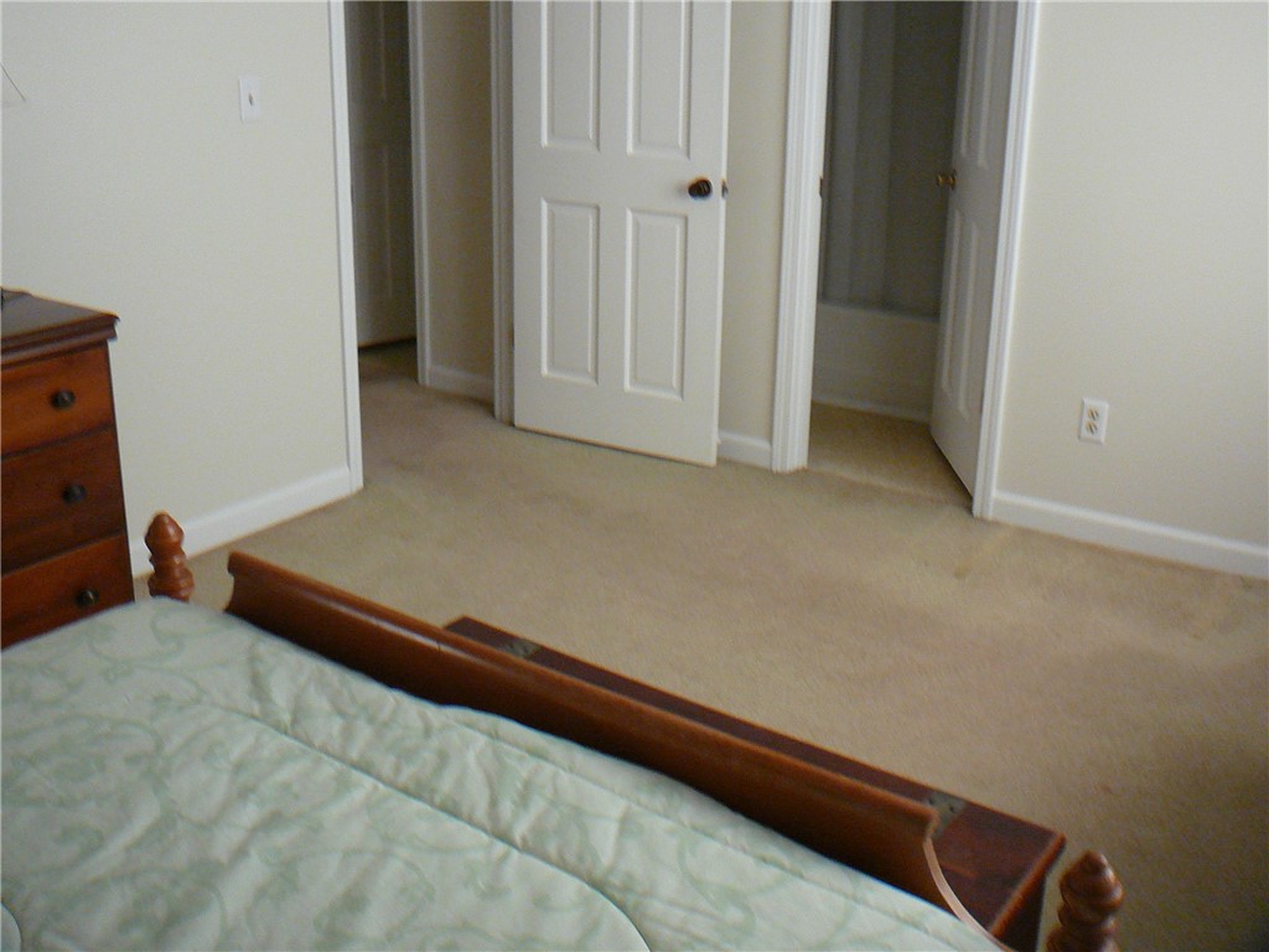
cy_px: 476
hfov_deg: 52.6
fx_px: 1283
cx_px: 634
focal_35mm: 35
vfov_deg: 40.7
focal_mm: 5.2
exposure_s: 1/10
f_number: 2.8
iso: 200
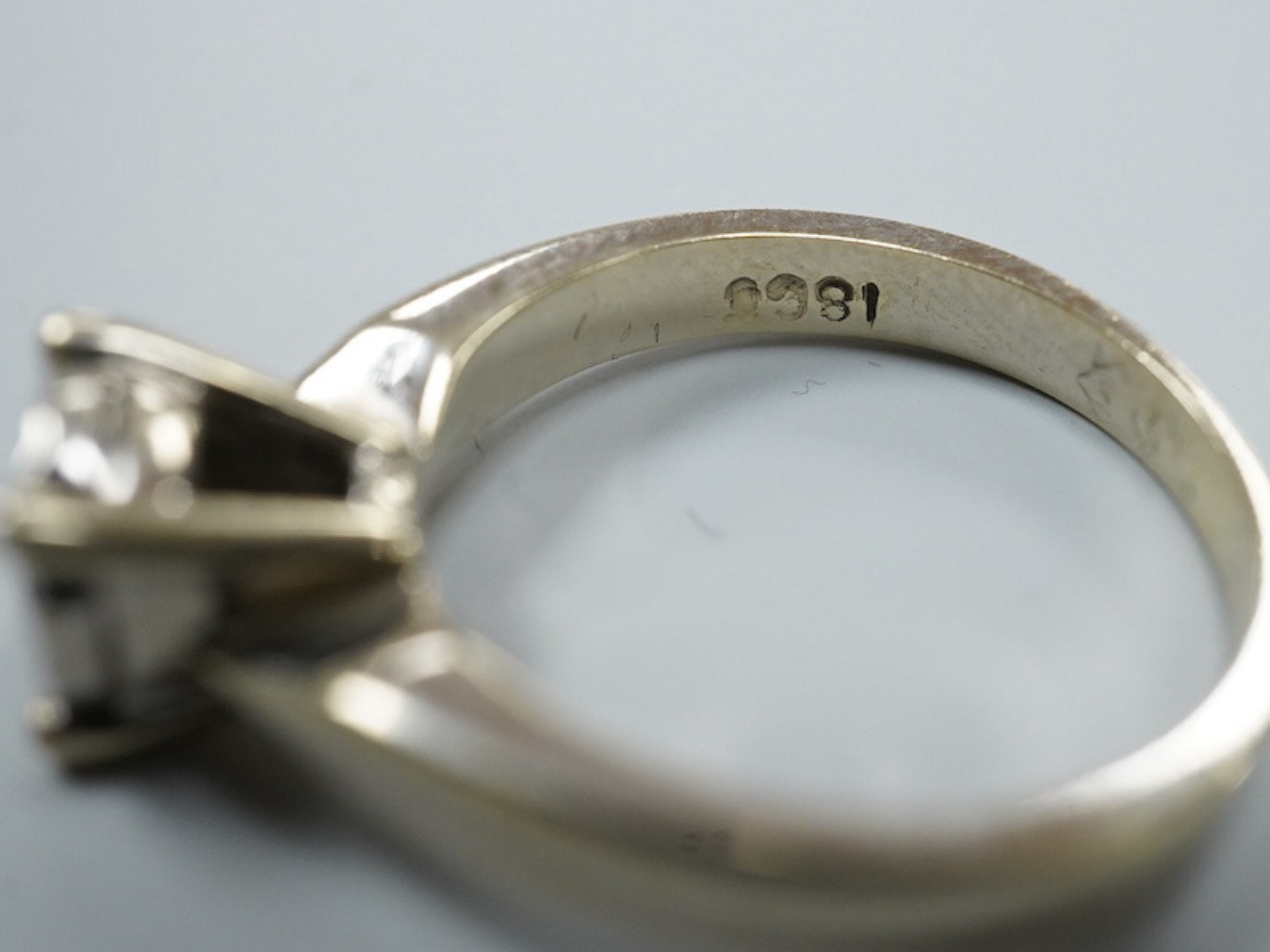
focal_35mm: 49
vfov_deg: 29.7
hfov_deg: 38.9
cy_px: 478
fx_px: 1797
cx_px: 671
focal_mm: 30
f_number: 14
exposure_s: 1/100
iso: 2500
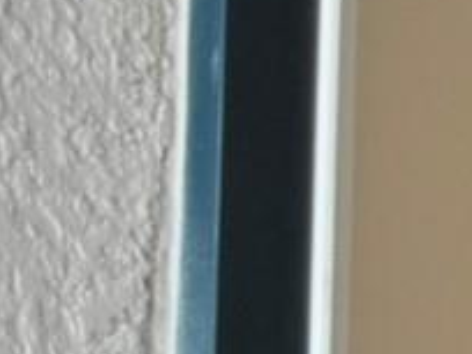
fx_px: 2563
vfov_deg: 7.6
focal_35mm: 188
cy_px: 687
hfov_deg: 8.5
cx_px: 1511
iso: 64
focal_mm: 6.76
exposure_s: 1/166
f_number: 1.78
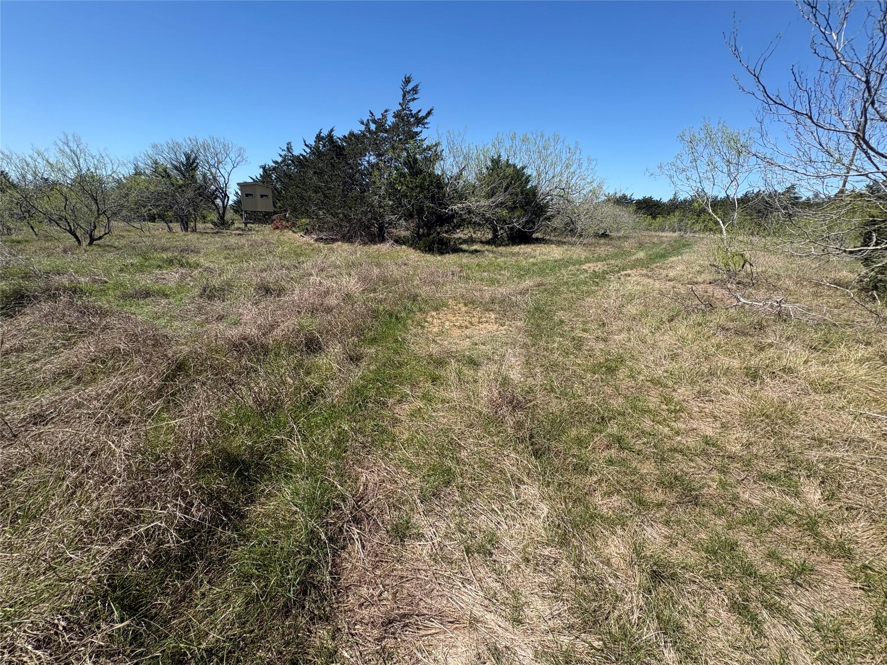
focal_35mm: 14
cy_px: 332
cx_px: 444
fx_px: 359
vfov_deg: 85.7
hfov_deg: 102.1
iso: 40
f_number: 2.2
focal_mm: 2.22
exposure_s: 1/1277
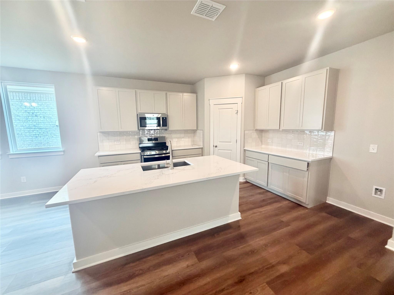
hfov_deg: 102.1
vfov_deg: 85.7
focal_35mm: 14
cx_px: 197
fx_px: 159
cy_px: 148
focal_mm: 2.22
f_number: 2.2
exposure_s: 1/120
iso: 250
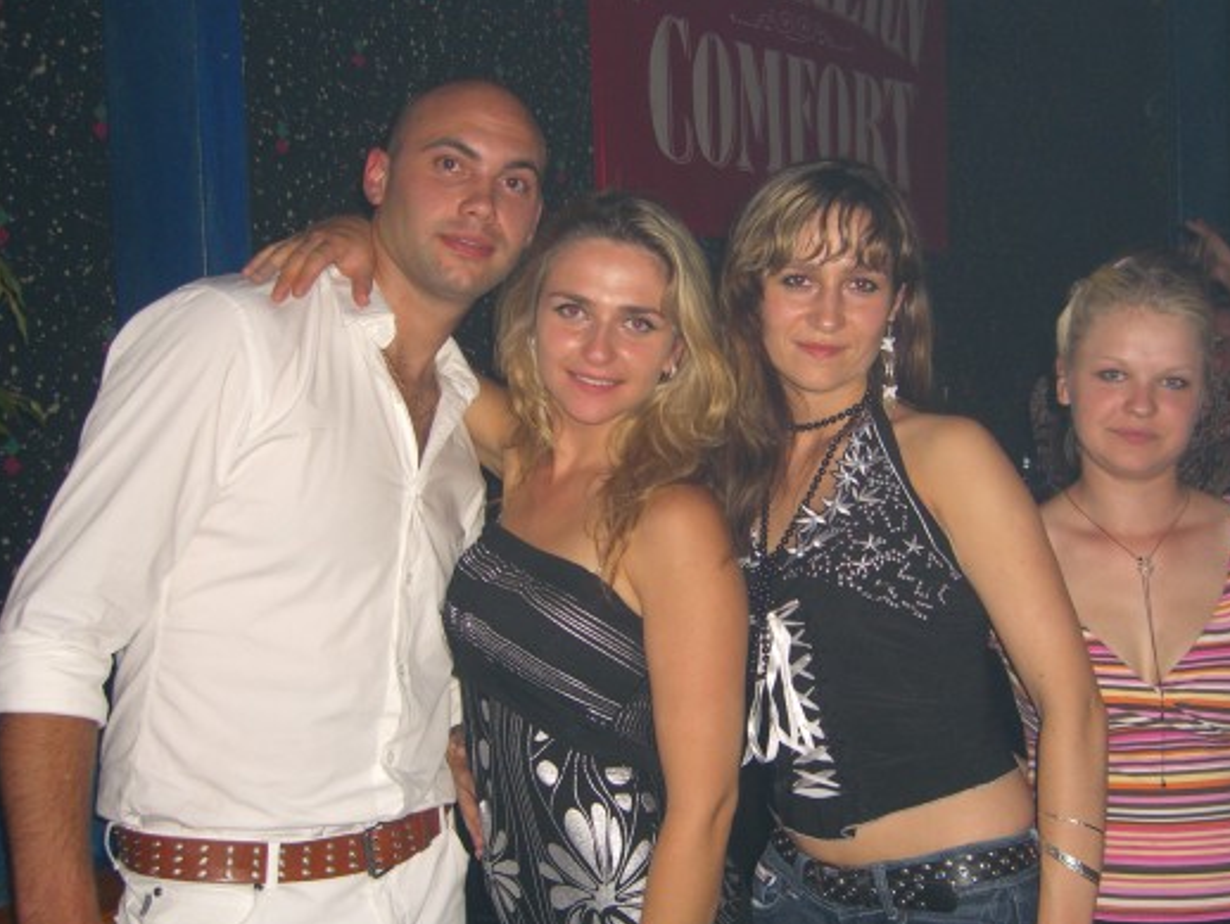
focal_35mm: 44
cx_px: 700
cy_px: 506
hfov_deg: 42.8
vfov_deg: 32.9
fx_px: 1564
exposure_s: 1/60
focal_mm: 7.9
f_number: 2.8
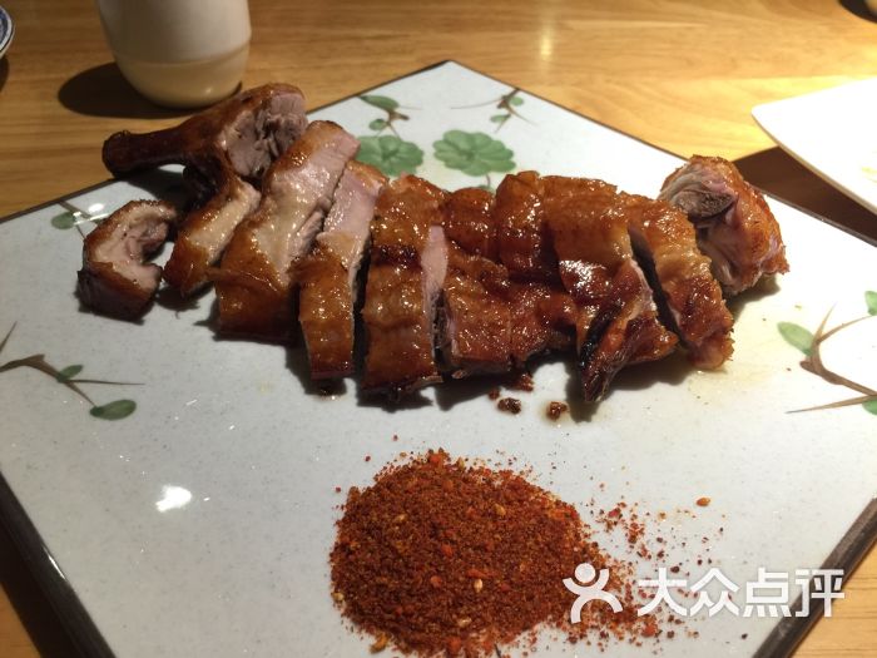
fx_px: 735
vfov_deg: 48.2
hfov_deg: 61.7
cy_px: 329
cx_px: 438
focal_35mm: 29
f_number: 2.2
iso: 50
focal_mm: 4.15
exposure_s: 1/30
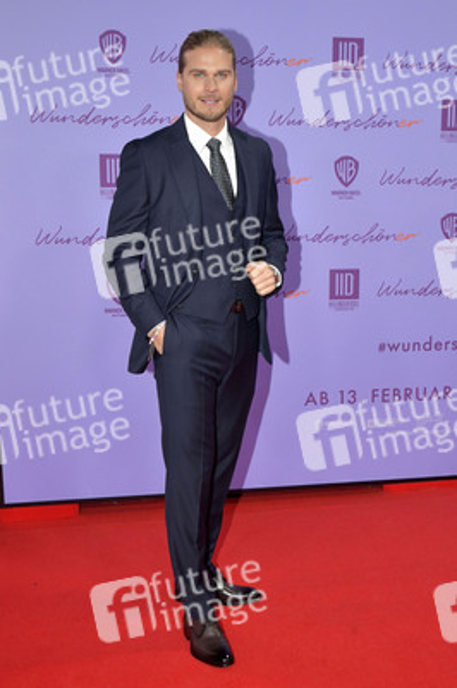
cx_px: 228
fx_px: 668
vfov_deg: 54.5
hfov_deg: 37.8
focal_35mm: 35
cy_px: 344
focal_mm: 35
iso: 2000
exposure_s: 1/250
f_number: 9
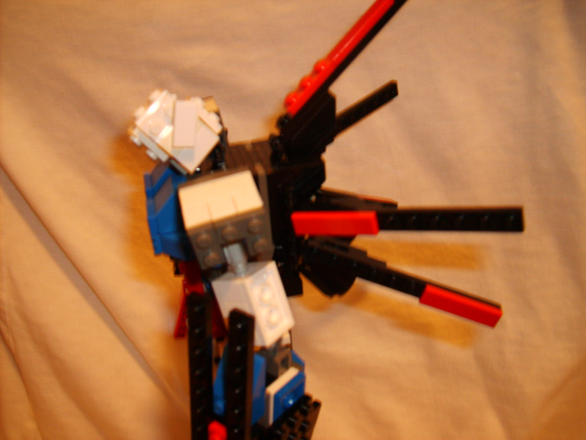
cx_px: 293
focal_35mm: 35
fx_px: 593
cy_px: 220
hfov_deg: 52.6
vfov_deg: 40.7
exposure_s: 1/3
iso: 100
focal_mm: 5.8
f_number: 2.8
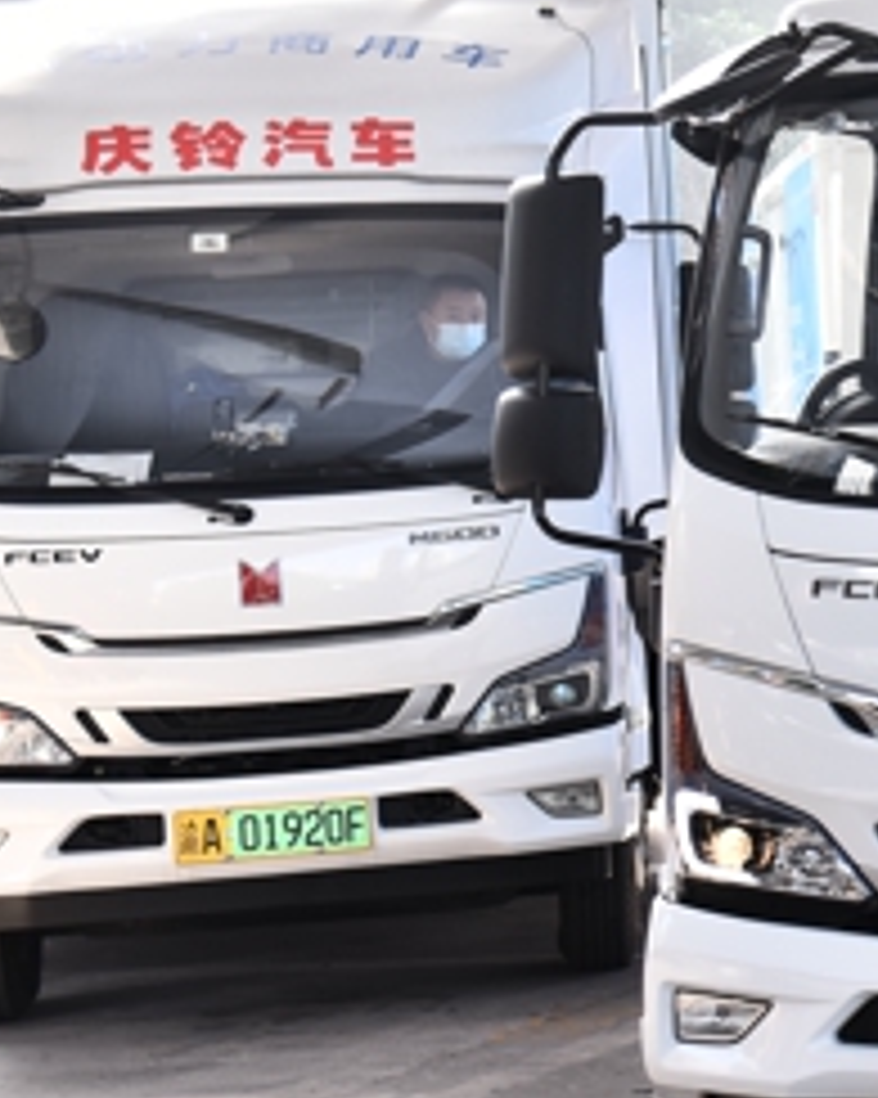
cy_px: 425
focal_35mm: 117
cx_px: 1594
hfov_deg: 12.1
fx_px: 3803
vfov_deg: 16.4
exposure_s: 1/250
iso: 200
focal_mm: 38
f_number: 4
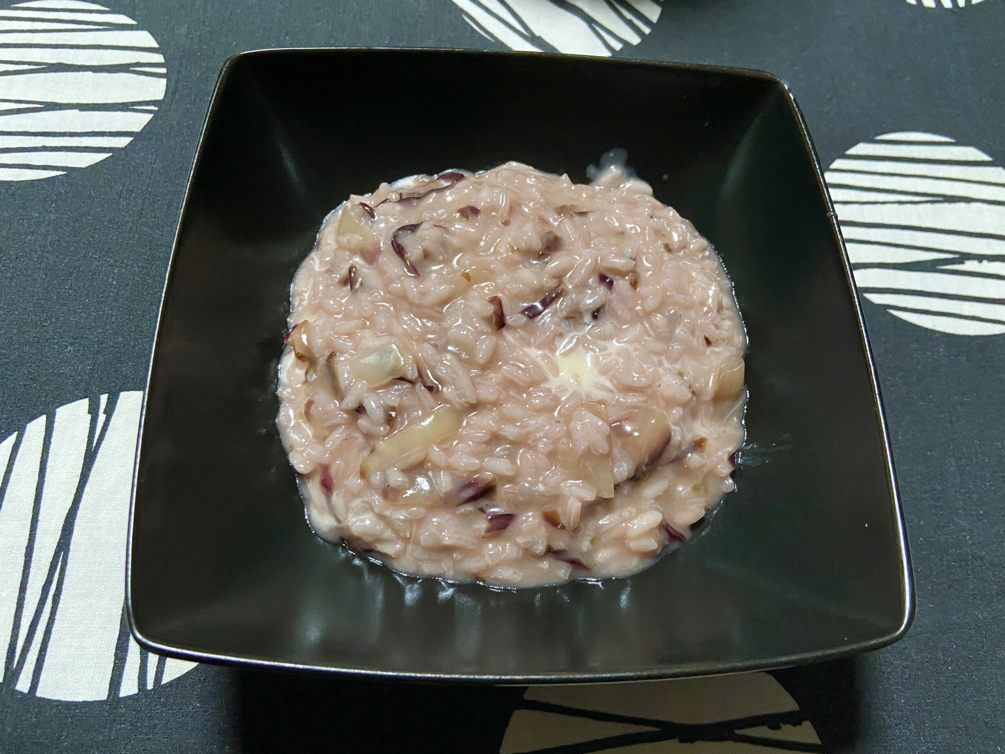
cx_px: 502
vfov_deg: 53.1
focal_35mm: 26
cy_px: 377
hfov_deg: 67.3
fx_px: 755
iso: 640
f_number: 1.8
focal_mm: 4.25
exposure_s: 1/33
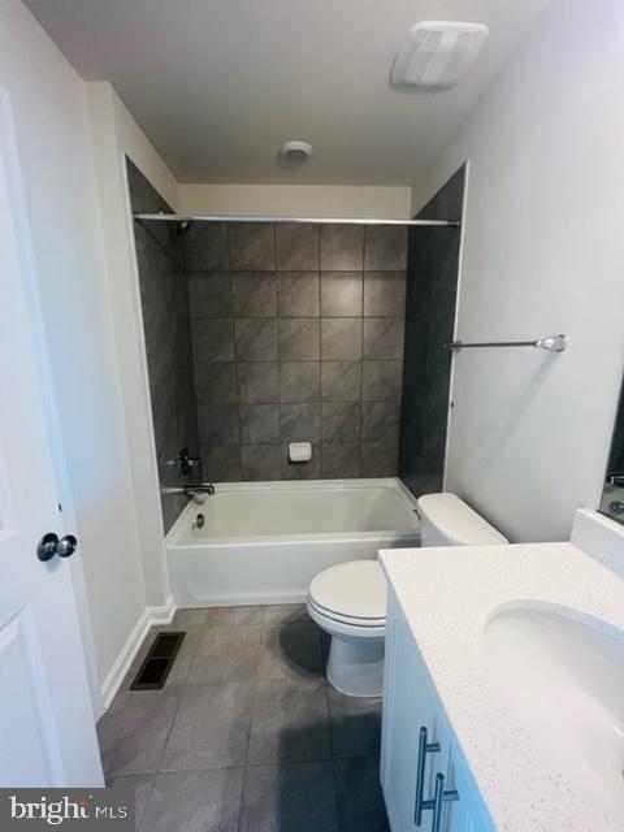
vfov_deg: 106.2
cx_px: 312
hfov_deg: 89.9
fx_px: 312
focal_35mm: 13
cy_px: 416
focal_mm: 1.57
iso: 250
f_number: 1.8
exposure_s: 1/60
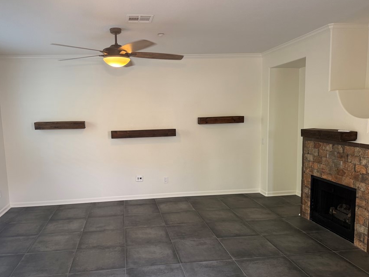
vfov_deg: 48.1
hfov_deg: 61.4
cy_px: 156
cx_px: 159
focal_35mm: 29
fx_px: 309
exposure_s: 1/120
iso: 125
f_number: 1.78
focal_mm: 6.76
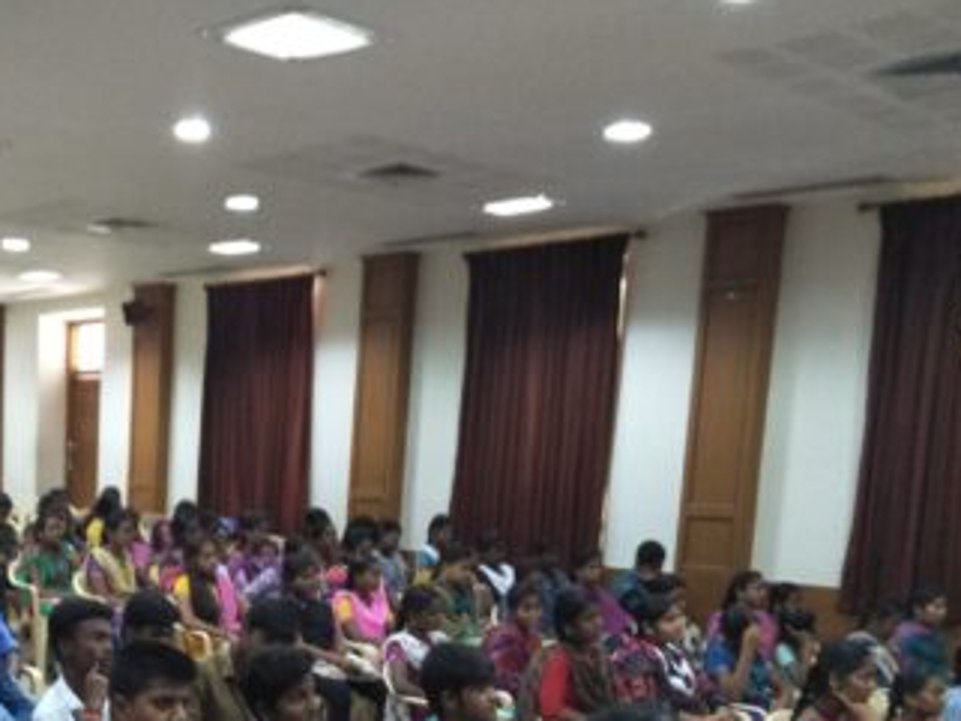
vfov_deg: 34.1
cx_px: 184
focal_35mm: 39
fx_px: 1083
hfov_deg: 45.3
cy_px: 693
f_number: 2.2
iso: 222
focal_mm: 3.46
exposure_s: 1/33
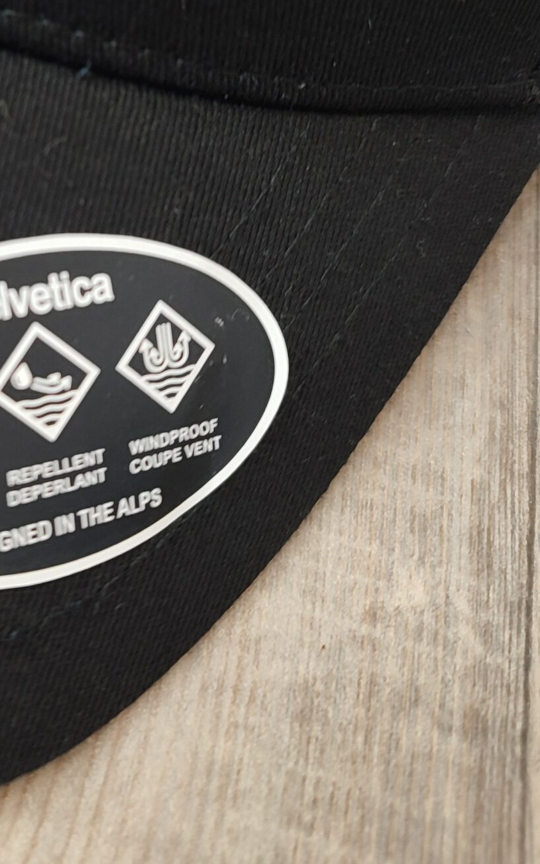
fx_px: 1225
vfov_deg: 36.9
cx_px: -75
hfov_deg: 23.2
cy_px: 123
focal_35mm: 52
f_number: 1.9
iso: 185
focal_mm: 6.04
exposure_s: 1/50
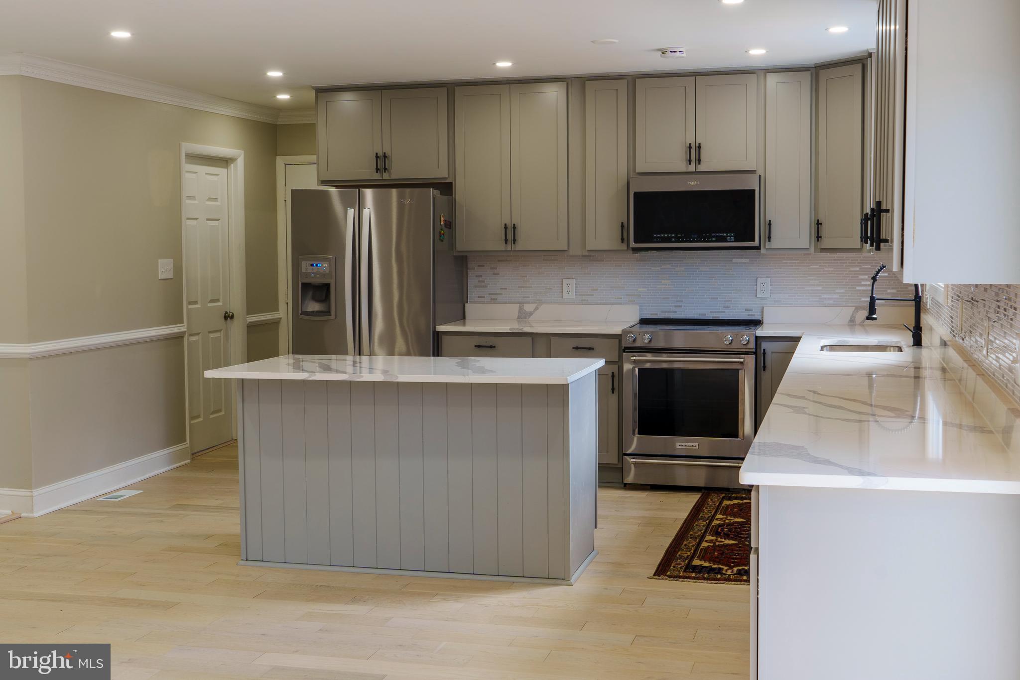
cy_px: 340
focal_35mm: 42
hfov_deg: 46.4
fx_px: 1190
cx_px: 510
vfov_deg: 31.9
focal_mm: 28
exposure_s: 1/60
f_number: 9
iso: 100
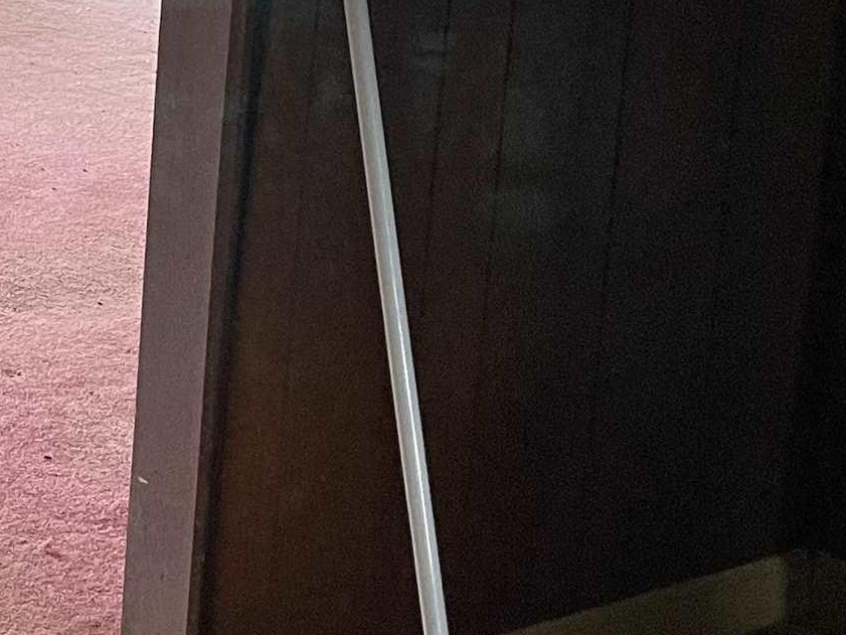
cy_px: -248
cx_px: -365
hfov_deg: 18.6
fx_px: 2322
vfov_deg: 14.7
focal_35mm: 95
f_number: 1.6
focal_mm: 5.1
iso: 250
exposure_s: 1/60
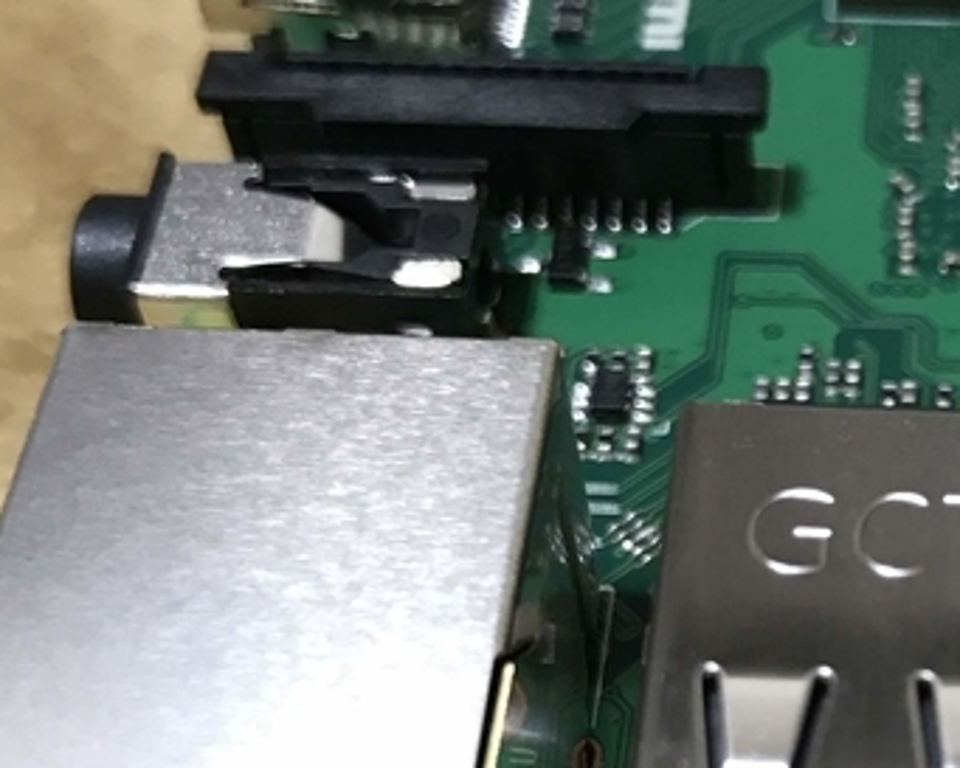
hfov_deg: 22.4
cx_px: 943
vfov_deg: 18.4
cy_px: 684
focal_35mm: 82
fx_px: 2330
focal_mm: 3.99
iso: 50
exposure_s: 1/17
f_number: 1.8
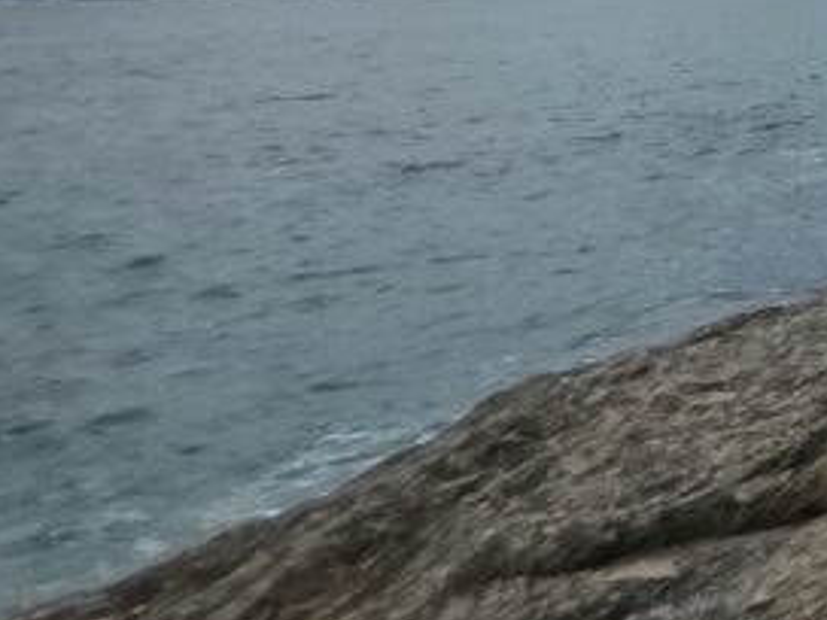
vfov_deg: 23.7
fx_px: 1171
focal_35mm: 49
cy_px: -307
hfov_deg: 24.0
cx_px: 1399
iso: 40
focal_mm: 2.2
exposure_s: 1/4628
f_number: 1.9
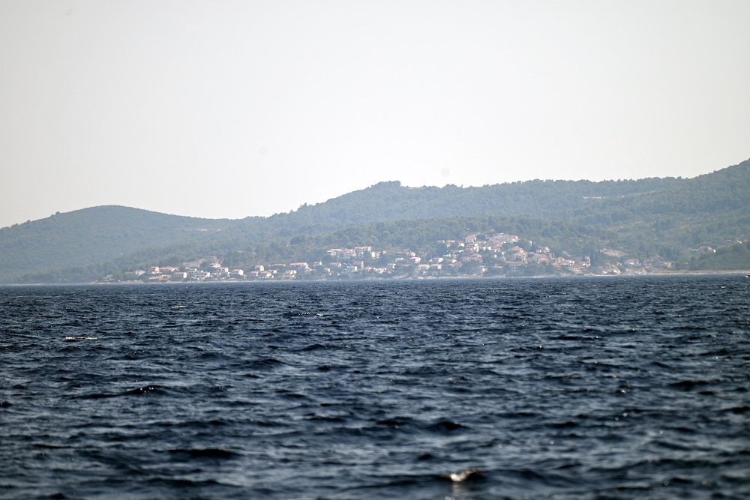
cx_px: 375
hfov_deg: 7.4
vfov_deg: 4.9
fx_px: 5834
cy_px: 250
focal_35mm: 280
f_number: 5.6
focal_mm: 280
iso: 100
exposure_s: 1/1000
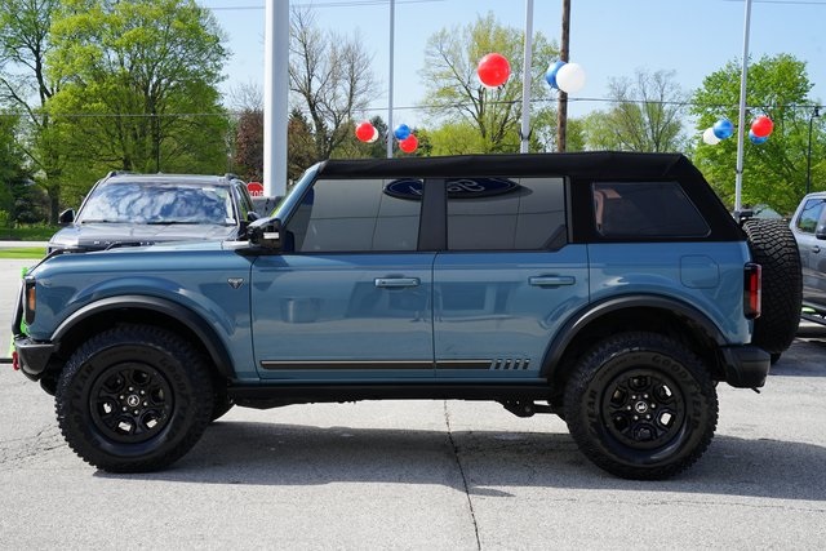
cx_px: 413
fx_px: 1308
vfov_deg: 23.8
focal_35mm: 57
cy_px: 276
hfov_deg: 35.0
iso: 100
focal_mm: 57
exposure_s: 1/80
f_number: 13
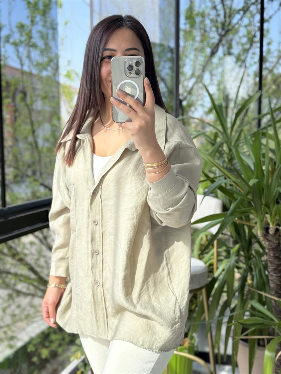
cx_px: 140
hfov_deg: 30.3
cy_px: 187
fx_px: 519
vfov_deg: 39.7
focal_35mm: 48
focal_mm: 6.86
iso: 64
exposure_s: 1/436
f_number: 1.78
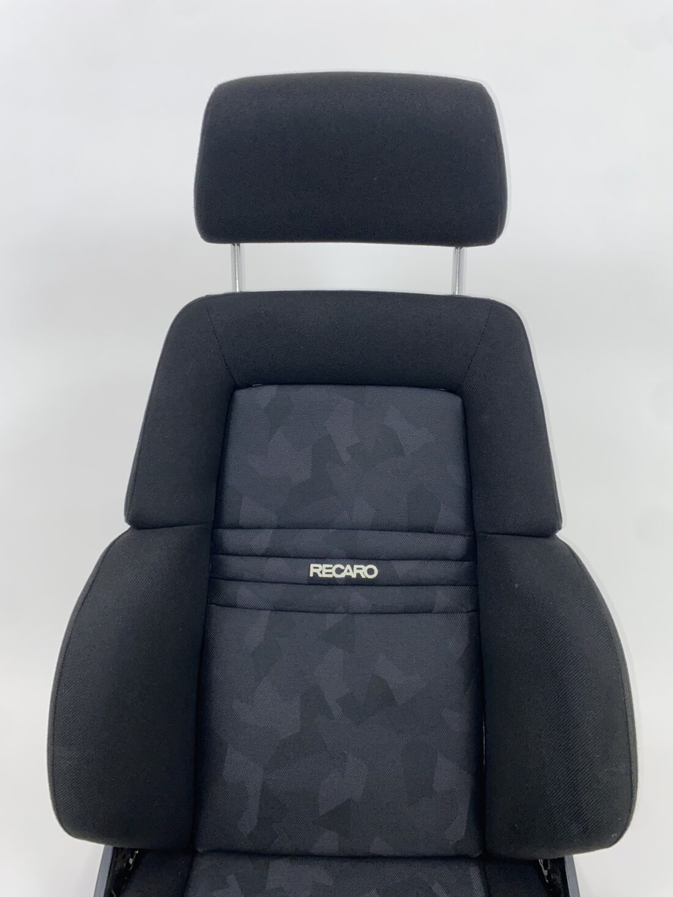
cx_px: 336
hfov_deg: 53.1
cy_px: 448
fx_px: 674
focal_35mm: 26
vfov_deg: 67.3
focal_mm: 4.25
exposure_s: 1/47
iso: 40
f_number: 1.8
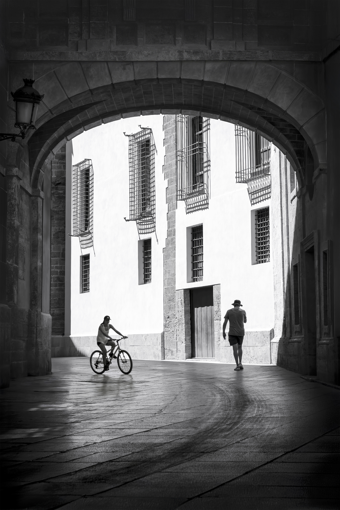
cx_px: 170
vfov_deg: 28.8
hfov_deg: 19.5
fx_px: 992
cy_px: 255
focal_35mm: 70
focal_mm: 70
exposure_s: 1/250
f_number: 8
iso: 100
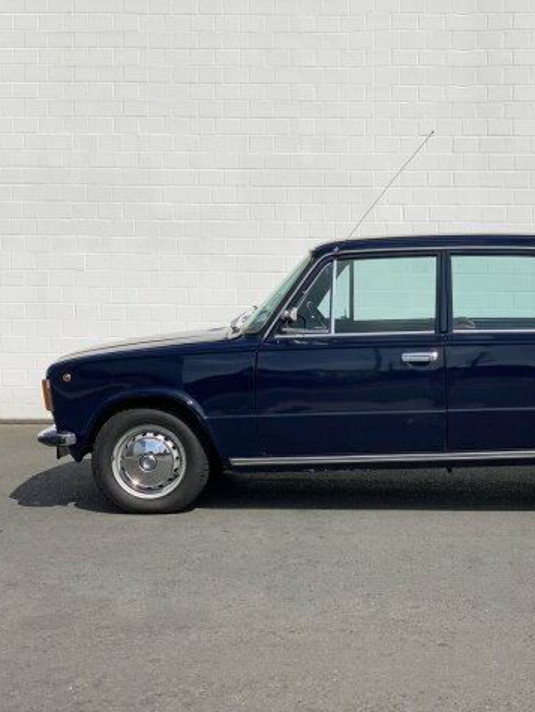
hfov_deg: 20.8
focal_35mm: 70
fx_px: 1441
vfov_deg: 27.8
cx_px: 438
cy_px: 358
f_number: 2.4
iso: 16
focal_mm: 6
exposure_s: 1/2179
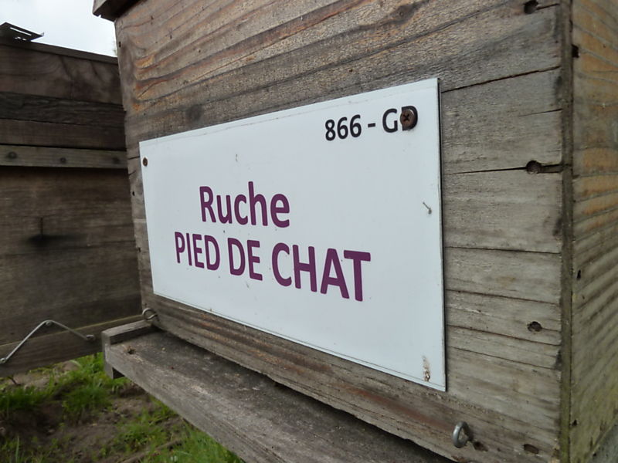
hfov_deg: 69.4
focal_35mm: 25
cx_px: 309
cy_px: 232
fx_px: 446
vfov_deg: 54.9
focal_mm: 4.1
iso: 125
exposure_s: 1/250
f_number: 4
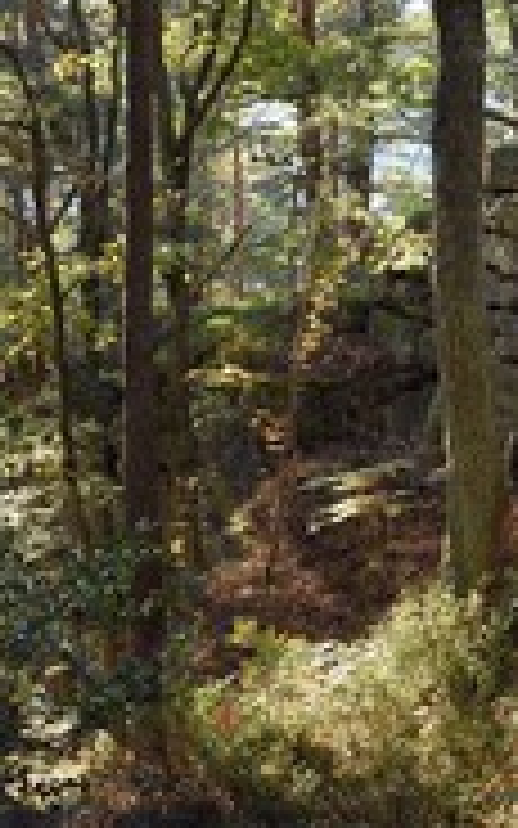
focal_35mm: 93
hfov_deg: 13.8
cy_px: 315
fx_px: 2101
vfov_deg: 22.3
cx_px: 561
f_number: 11
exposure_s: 1/60
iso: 800
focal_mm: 40
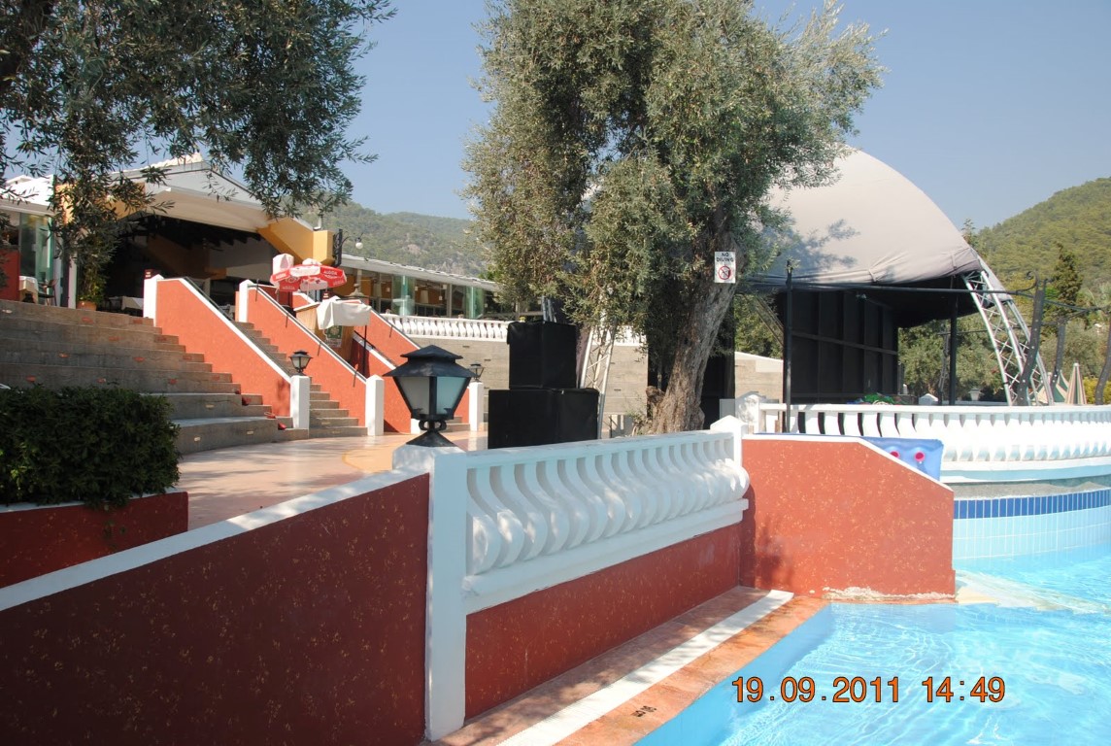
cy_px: 373
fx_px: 835
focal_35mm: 27
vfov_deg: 48.1
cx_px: 556
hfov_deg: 67.3
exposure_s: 1/250
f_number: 8
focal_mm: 18
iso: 100
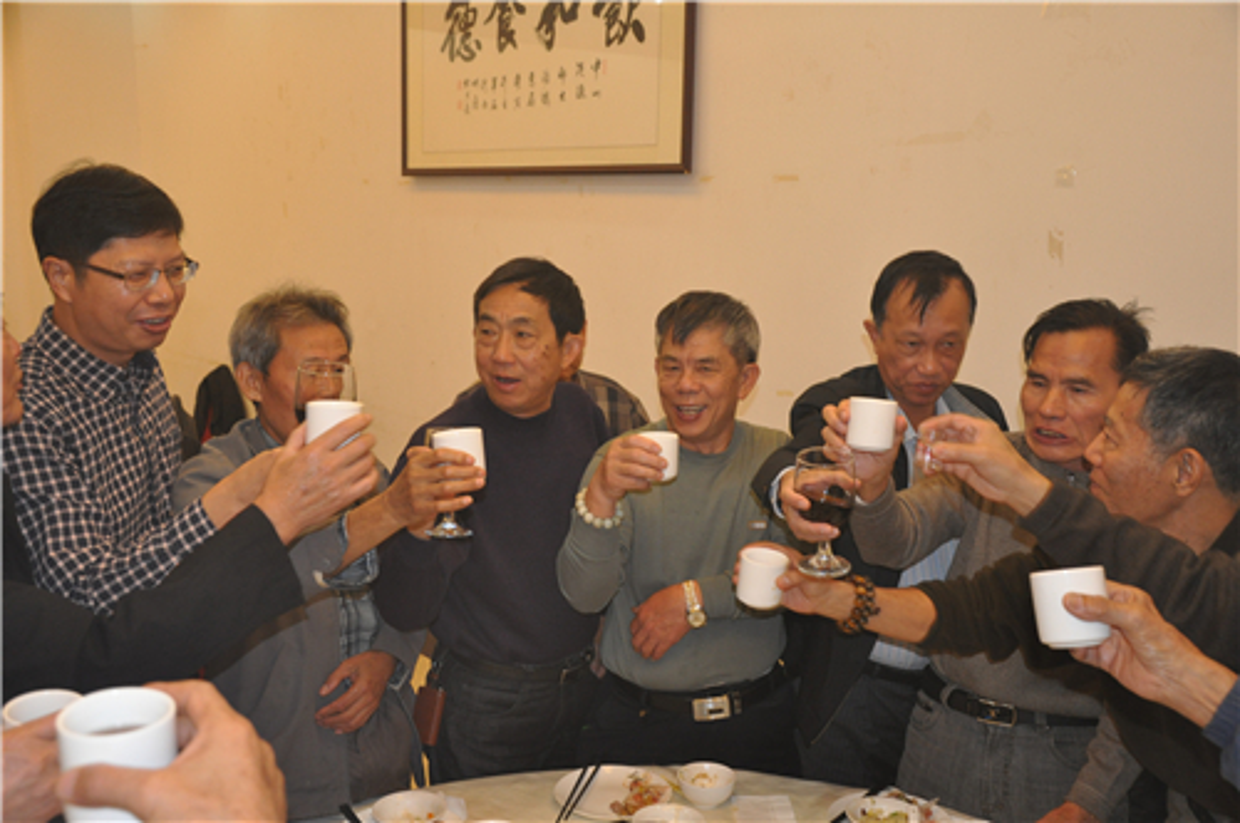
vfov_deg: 35.4
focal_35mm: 38
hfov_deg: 51.3
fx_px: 1290
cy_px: 412
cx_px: 620
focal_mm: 25
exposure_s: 1/60
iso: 800
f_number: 4
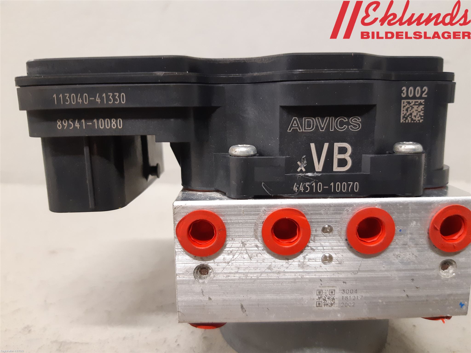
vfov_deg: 53.1
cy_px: 176
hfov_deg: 67.3
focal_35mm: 26
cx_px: 236
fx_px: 354
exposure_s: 1/33
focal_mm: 3.93
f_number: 1.7
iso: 200
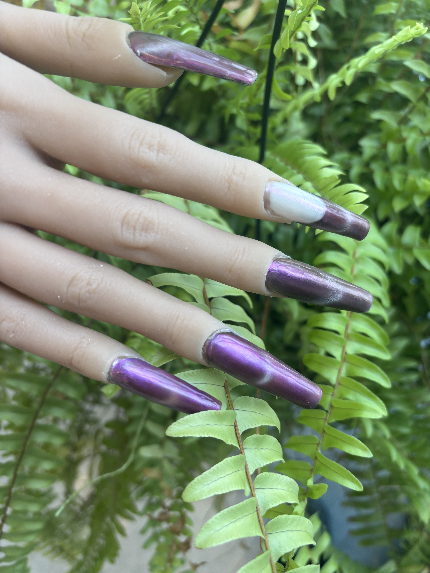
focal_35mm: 26
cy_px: 286
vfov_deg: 67.3
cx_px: 215
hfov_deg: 53.1
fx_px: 431
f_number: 1.6
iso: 64
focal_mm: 5.96
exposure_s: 1/120
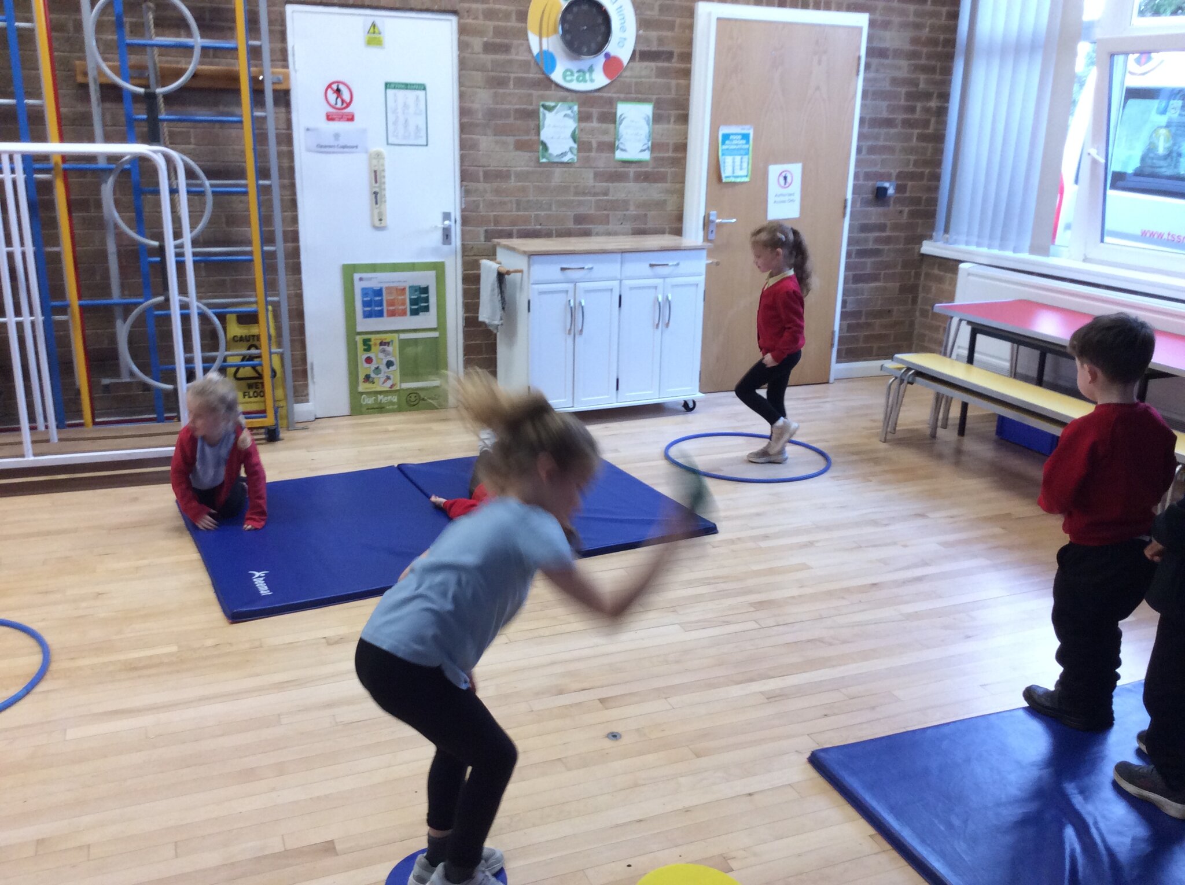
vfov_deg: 44.1
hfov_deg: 56.9
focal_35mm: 32
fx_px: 1094
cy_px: 442
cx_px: 592
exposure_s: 1/25
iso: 64
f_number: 2.4
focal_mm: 3.3
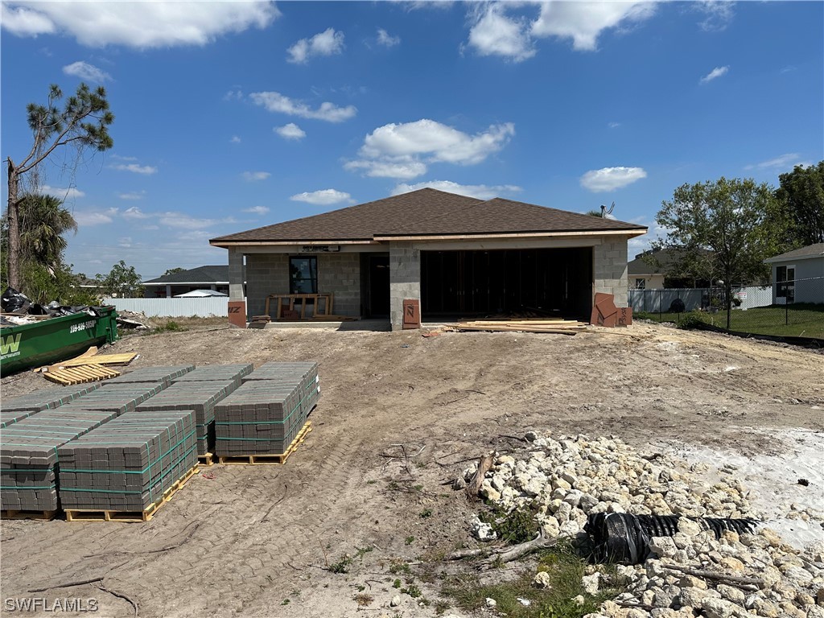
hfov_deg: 71.6
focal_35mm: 24
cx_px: 412
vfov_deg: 56.8
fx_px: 571
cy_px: 309
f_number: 1.78
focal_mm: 6.86
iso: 80
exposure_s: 1/7576
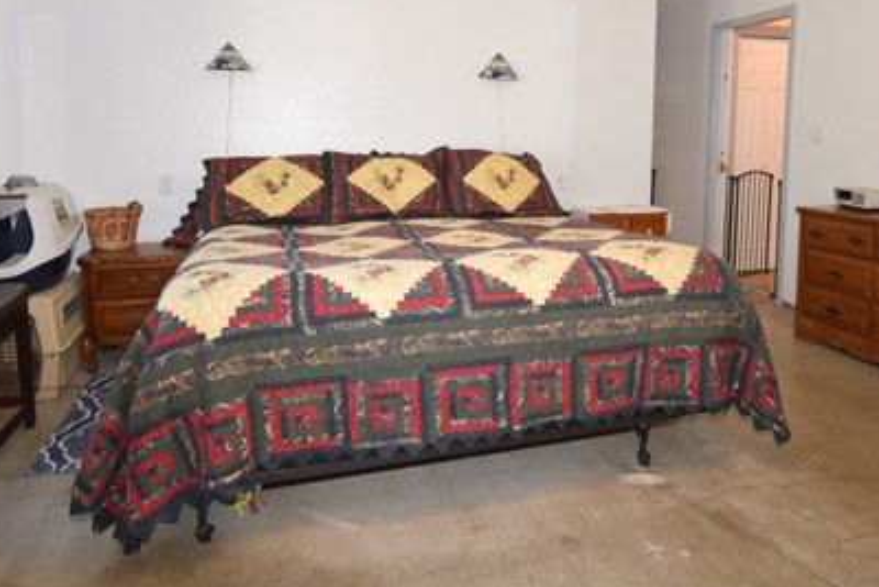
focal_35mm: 24
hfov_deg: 73.7
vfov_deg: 52.2
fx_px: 586
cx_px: 457
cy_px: 199
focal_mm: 10
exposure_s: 1/100
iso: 800
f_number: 5
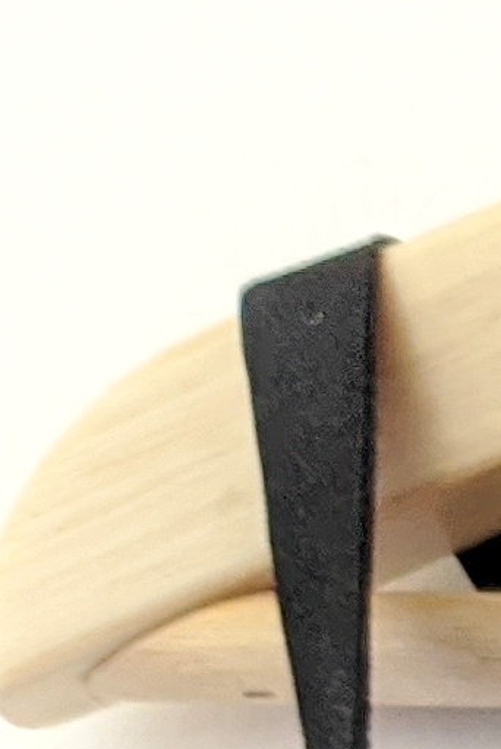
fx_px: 4607
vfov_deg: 8.1
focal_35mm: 221
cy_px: 2174
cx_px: 2602
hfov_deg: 4.9
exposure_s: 1/23.8
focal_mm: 4.38
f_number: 1.73
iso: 126
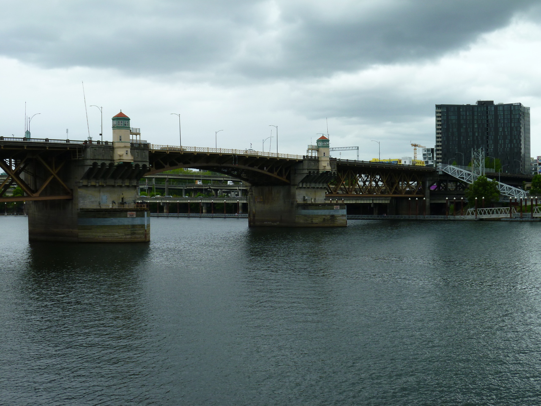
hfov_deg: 44.8
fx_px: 656
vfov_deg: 34.3
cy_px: 203
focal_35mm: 42
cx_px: 270
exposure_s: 1/320
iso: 80
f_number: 4.1
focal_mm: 7.6
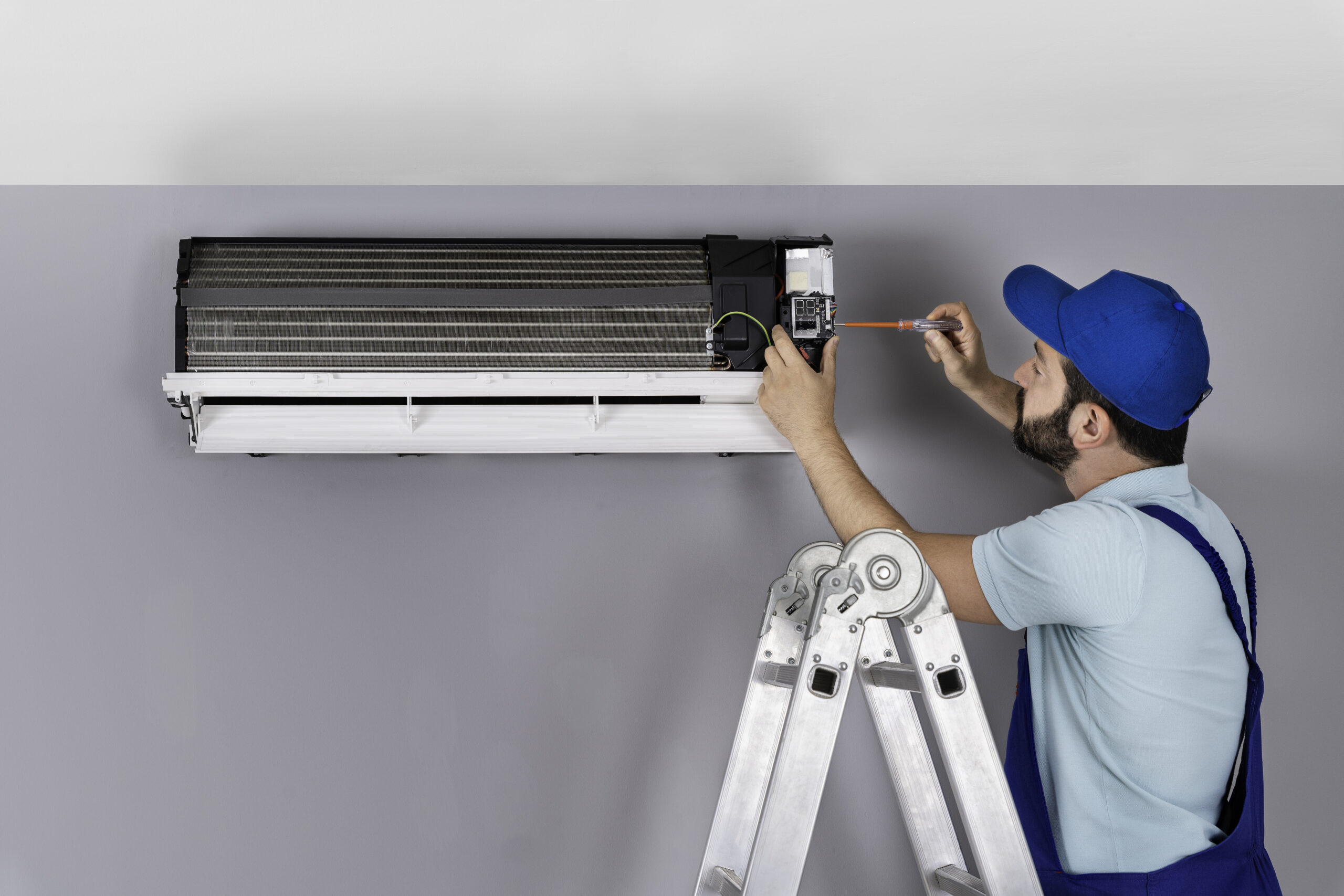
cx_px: 672
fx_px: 1867
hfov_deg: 39.6
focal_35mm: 50
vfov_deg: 27.0
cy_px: 448
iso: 160
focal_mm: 50
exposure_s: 1/100
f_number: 6.3
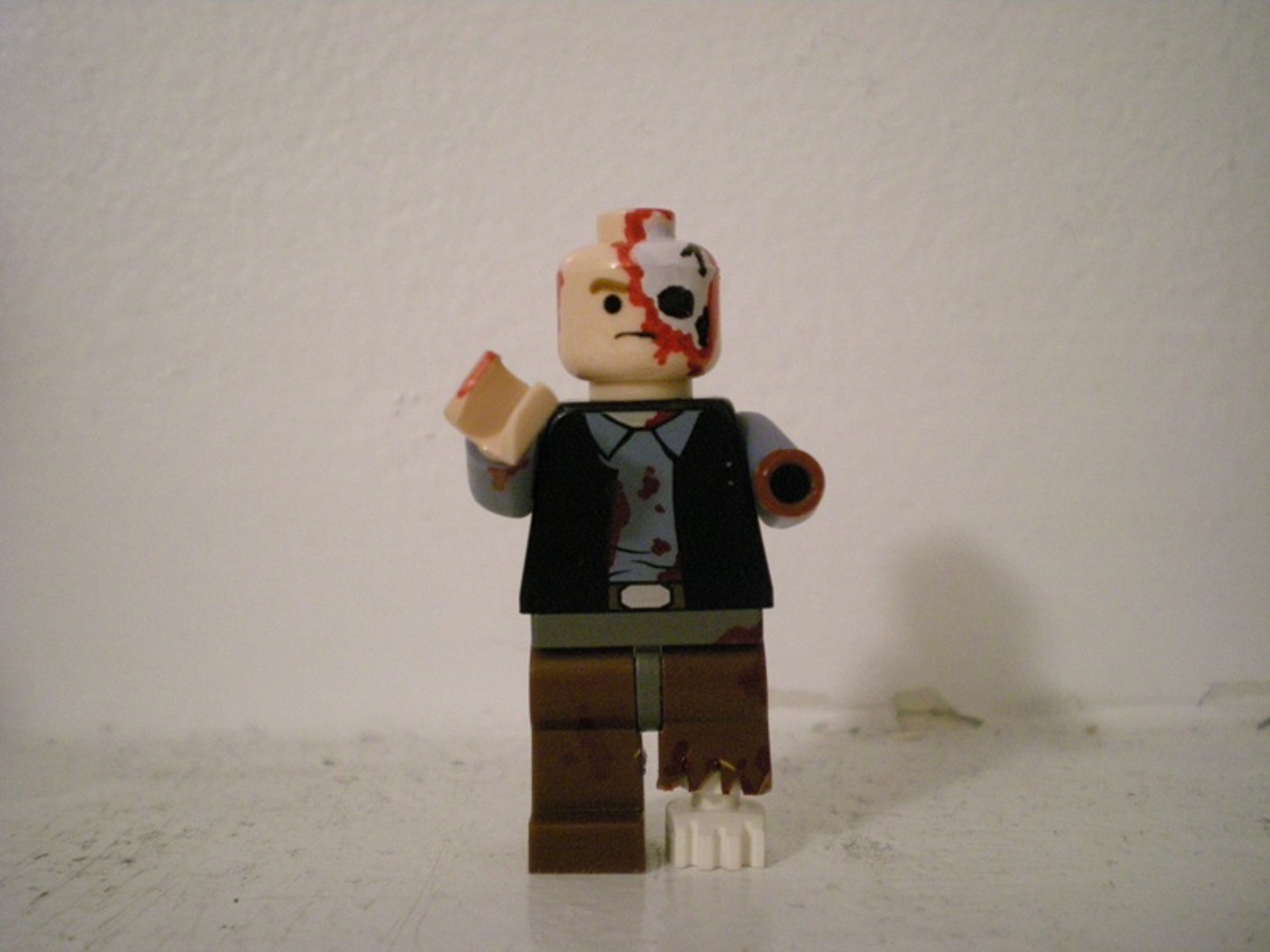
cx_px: 635
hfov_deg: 49.0
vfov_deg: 37.7
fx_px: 1394
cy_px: 476
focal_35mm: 38
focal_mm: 6.3
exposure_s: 1/8
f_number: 3.1
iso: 524
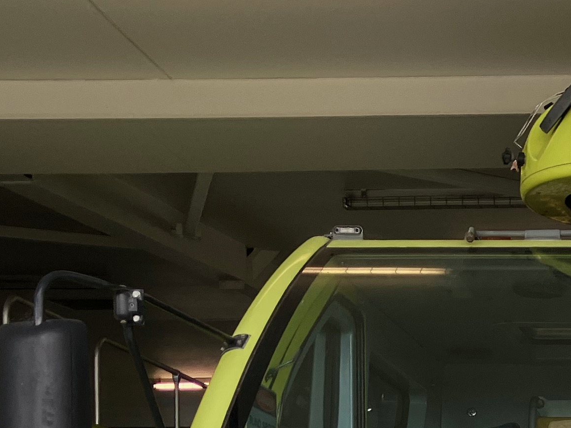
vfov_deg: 14.0
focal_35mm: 98
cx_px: 784
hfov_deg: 18.4
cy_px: 676
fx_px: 1617
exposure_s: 1/534
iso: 32
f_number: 1.8
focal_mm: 3.99
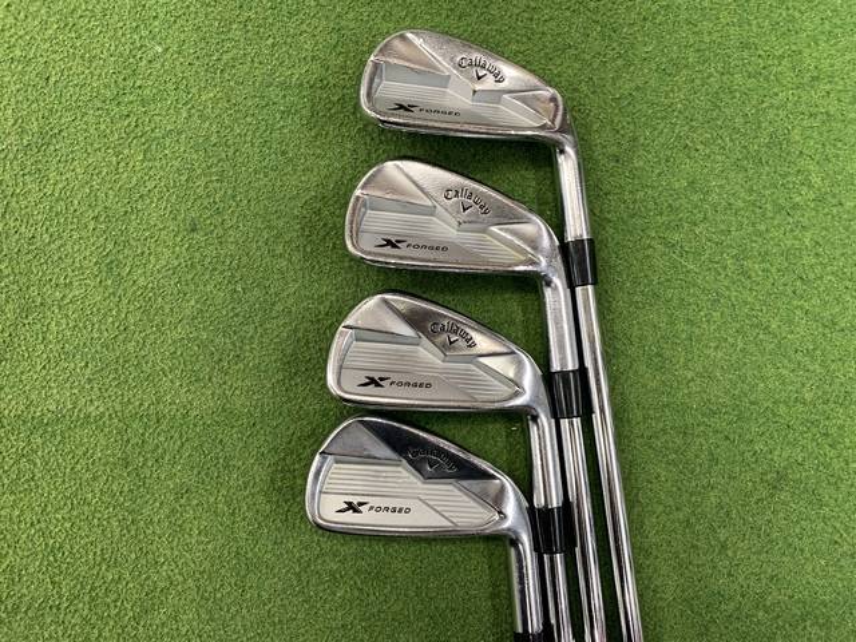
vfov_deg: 53.1
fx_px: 643
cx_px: 428
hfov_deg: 67.3
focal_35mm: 26
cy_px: 321
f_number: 1.8
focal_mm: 4.25
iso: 160
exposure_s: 1/60
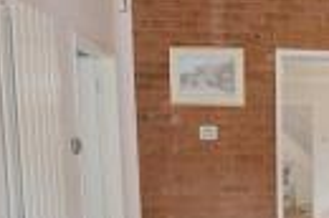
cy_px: 191
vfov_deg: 23.9
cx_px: 377
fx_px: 501
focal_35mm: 55
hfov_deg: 31.5
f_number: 7.1
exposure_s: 1/15
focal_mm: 10
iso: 220
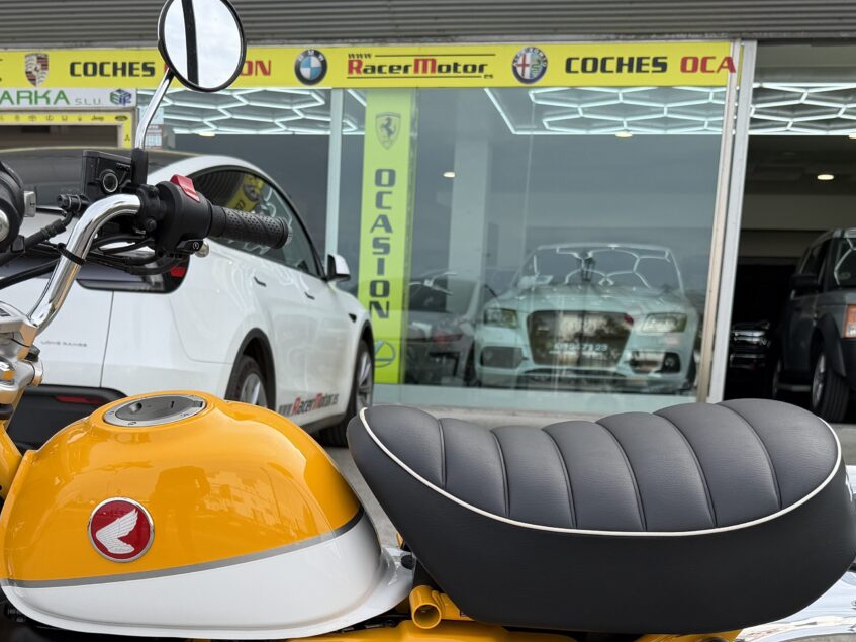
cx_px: 345
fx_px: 1261
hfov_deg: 37.4
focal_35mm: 51
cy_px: 583
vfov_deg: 27.5
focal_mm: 6.76
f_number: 1.78
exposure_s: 1/1770
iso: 80
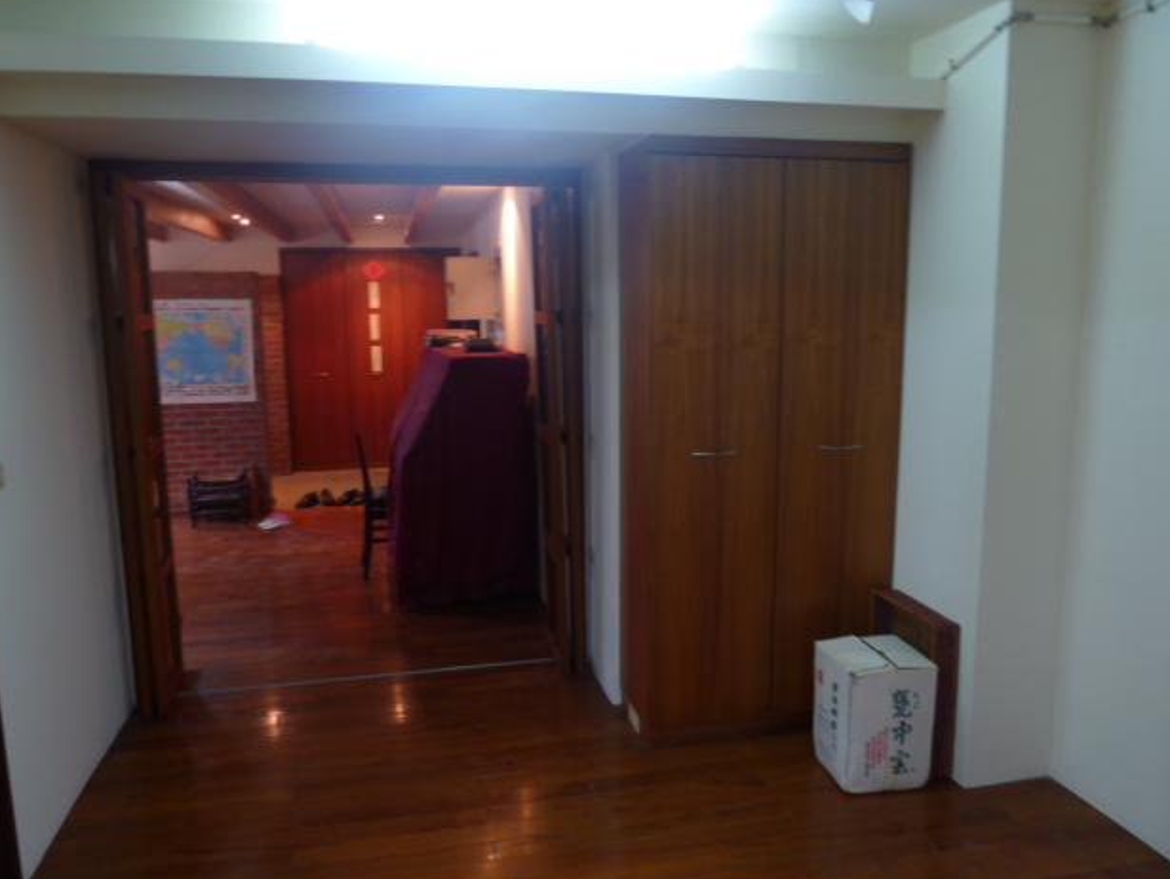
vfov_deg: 53.1
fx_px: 879
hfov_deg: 67.3
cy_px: 445
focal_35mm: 26
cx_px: 594
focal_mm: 4.1
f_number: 3.3
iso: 80
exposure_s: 1/4
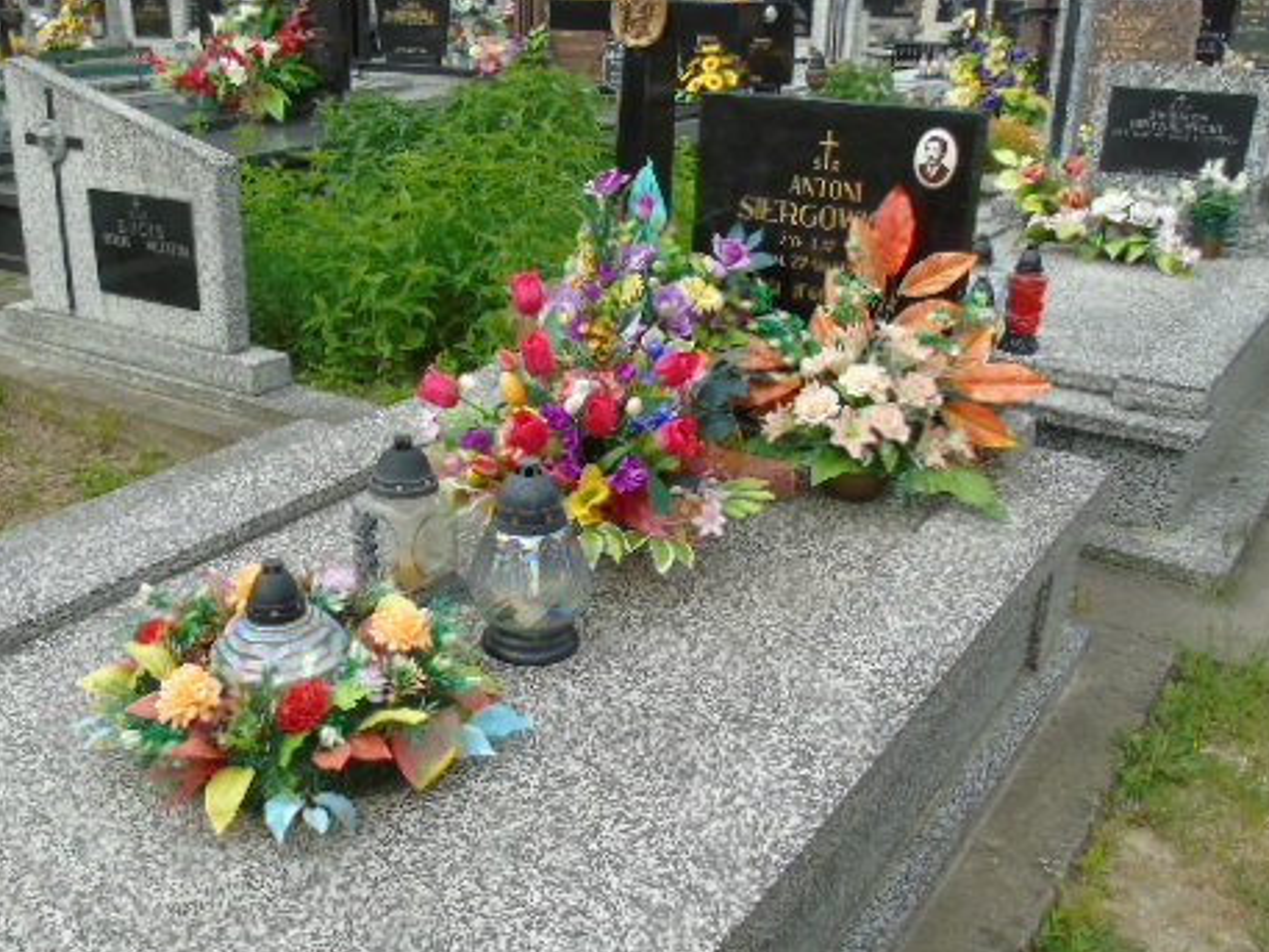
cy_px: 475
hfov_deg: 52.4
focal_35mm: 35
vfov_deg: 40.7
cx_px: 528
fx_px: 1283
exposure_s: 1/500
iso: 80
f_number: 3.4
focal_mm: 4.4
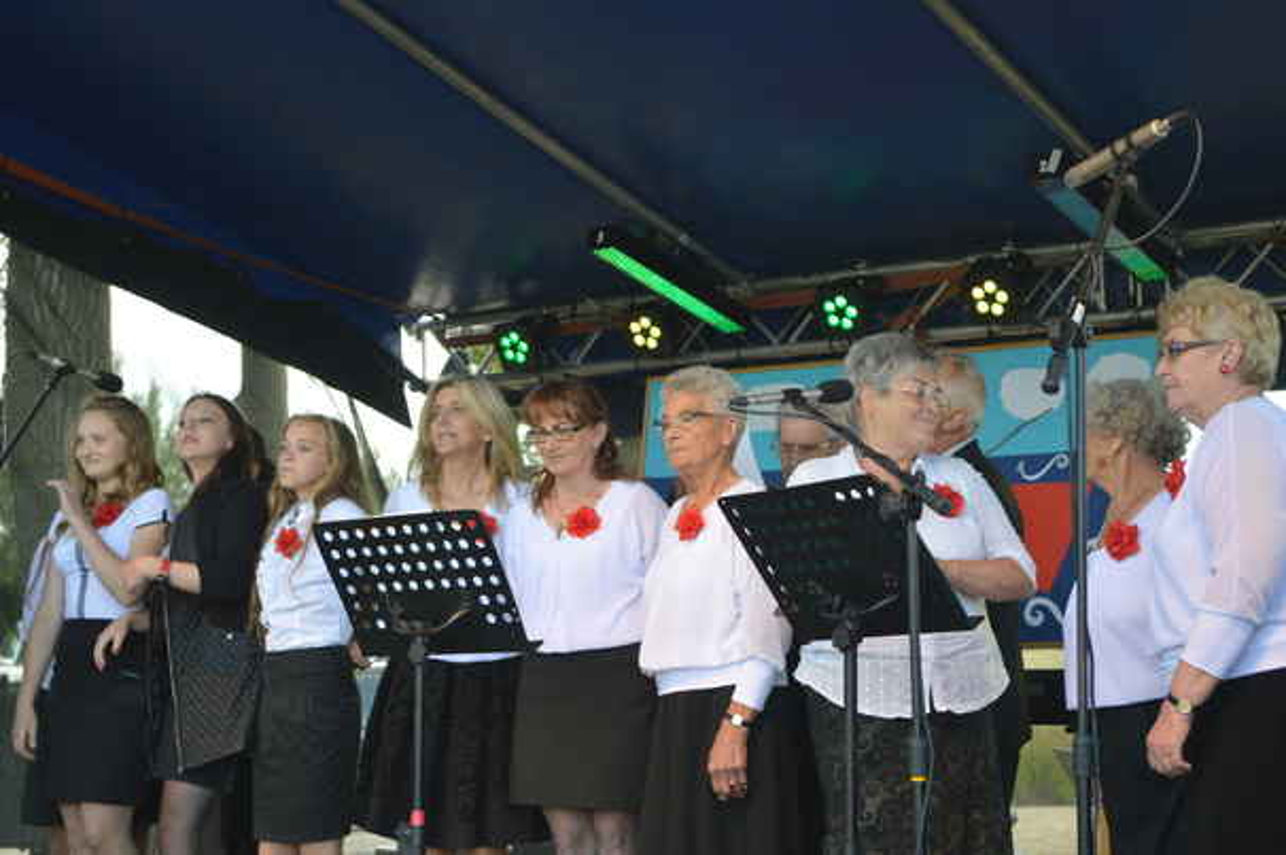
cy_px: 428
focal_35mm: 60
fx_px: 2142
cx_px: 643
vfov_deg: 22.6
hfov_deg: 33.4
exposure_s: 1/125
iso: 250
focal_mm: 40
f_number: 5.6
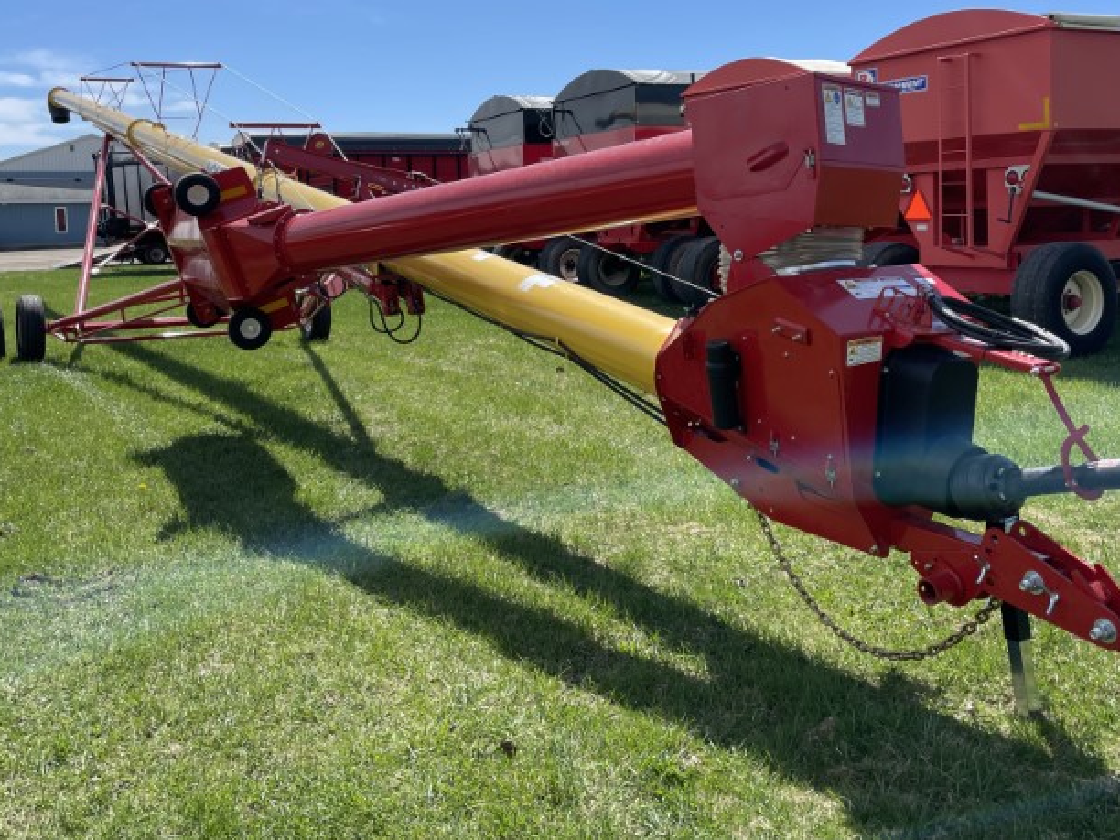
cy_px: 300
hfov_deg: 54.0
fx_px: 1100
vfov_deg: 41.4
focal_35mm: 34
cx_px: 551
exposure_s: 1/2882
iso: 32
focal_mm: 4.2
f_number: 1.6
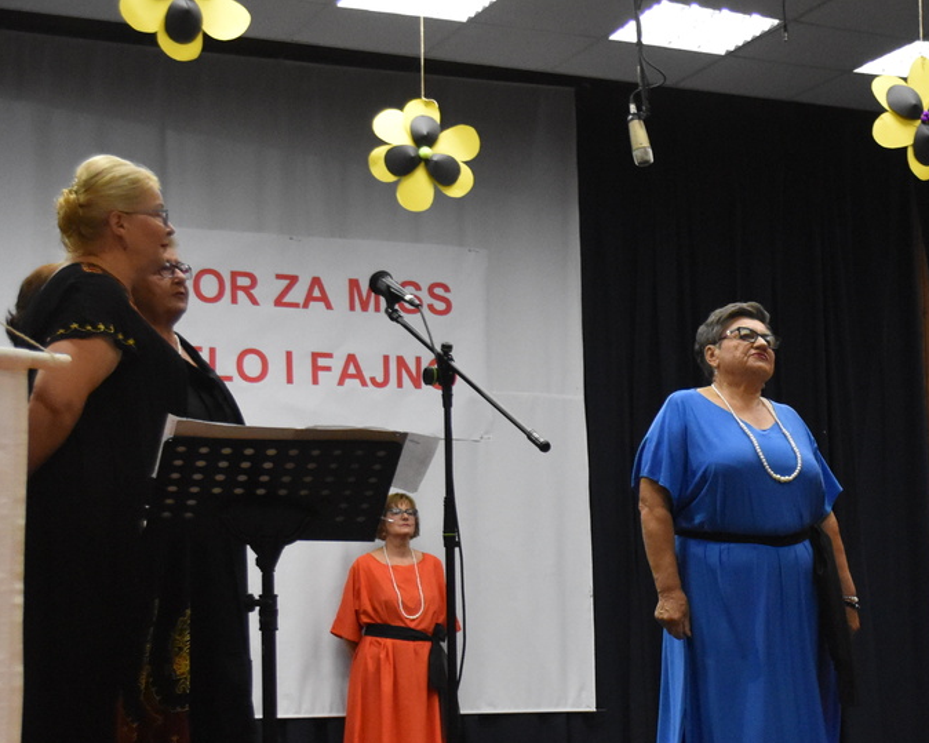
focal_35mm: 94
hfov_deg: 20.0
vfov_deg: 16.3
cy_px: 544
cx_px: 849
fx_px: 2584
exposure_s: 1/250
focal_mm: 30
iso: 3200
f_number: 4.5
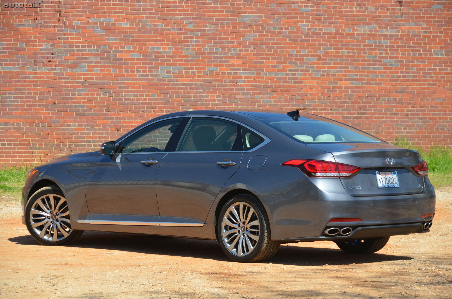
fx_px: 1541
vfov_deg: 11.1
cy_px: 150
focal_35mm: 123
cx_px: 226
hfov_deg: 16.7
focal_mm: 82
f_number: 5.6
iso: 400
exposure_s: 1/1250
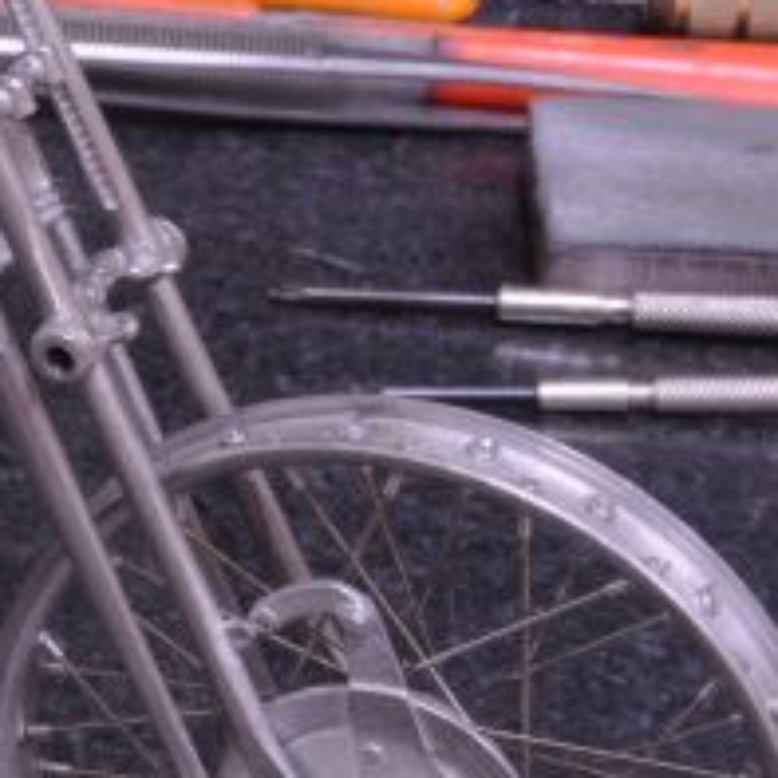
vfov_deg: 11.0
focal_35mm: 159
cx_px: -454
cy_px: 369
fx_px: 4031
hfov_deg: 10.6
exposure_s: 1
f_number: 25
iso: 400
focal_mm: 35
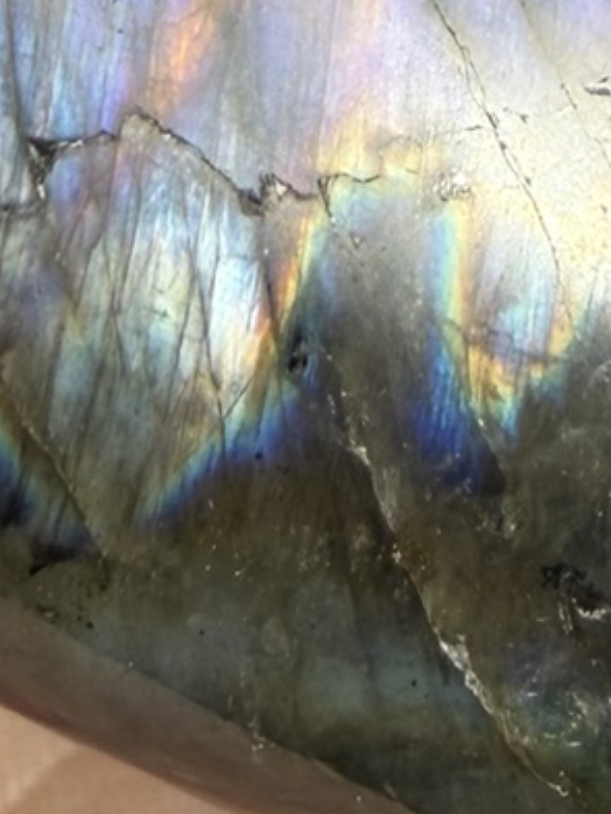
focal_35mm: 125
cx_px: 412
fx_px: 2940
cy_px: -443
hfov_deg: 11.8
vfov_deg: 14.6
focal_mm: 2.22
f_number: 2.2
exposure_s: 1/777
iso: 32
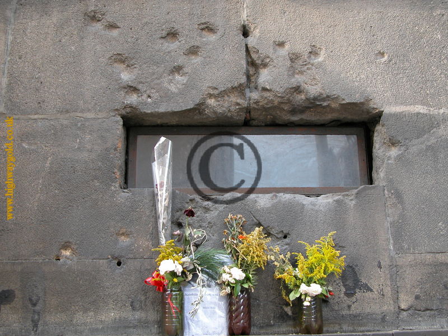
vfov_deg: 34.3
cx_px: 224
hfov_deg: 44.8
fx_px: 544
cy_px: 168
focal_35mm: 42
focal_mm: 10.7
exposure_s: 1/57.6
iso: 100
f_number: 2.9
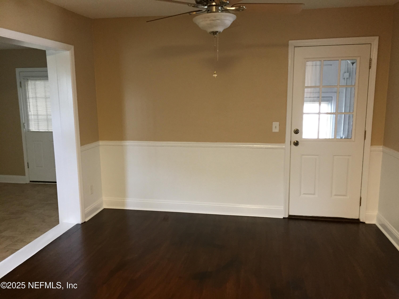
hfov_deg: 61.7
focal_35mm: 29
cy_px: 150
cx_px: 200
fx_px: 334
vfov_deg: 48.2
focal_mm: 4.15
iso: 250
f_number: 2.2
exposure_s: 1/17
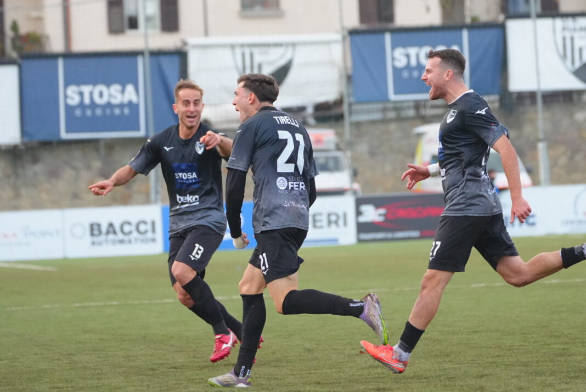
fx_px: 4952
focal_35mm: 304
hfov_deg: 6.8
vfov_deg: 4.5
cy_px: 196
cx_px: 293
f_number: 5.6
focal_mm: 203
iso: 4000
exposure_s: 1/1000
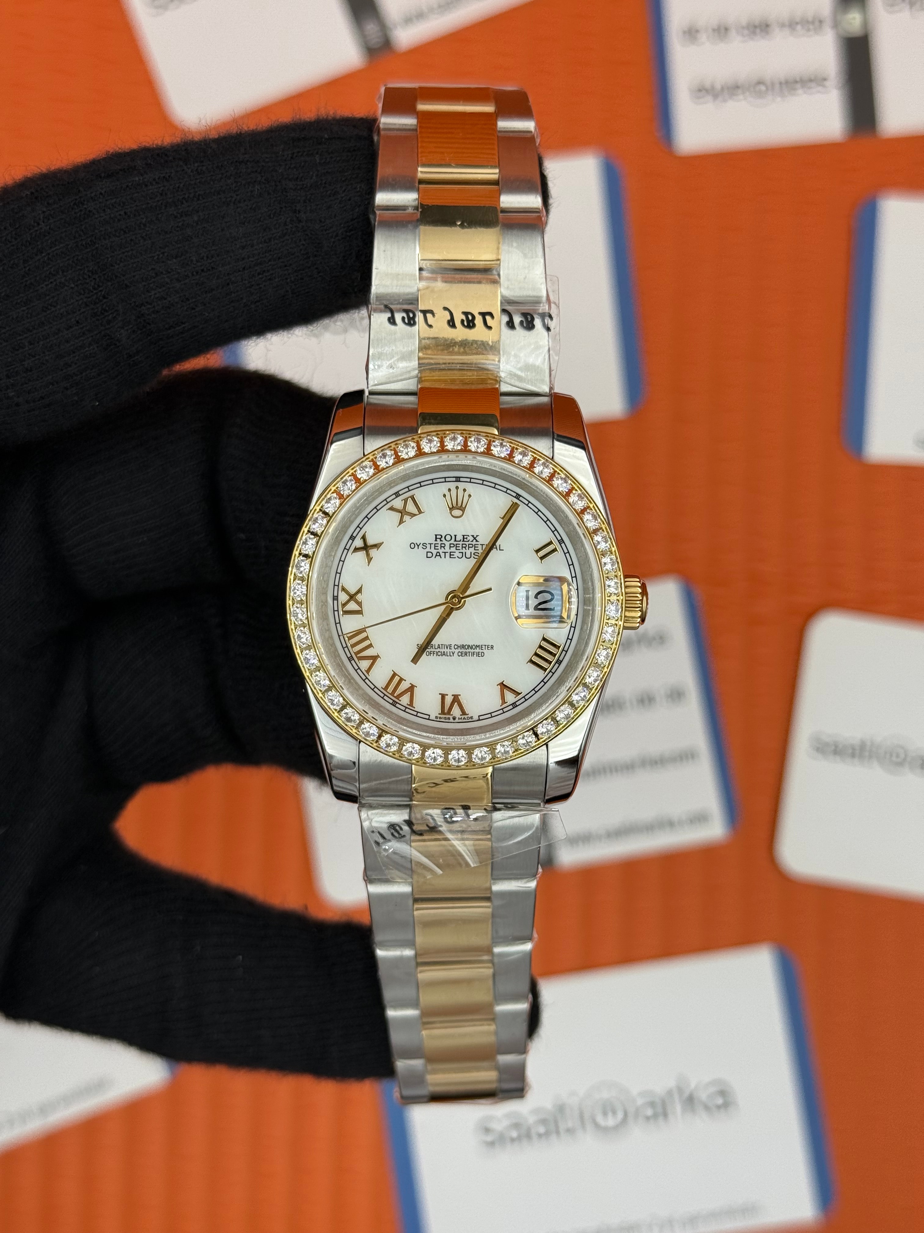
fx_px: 1708
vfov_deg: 39.7
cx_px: 462
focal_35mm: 48
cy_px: 616
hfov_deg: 30.3
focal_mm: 6.76
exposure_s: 1/681
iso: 64
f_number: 1.78
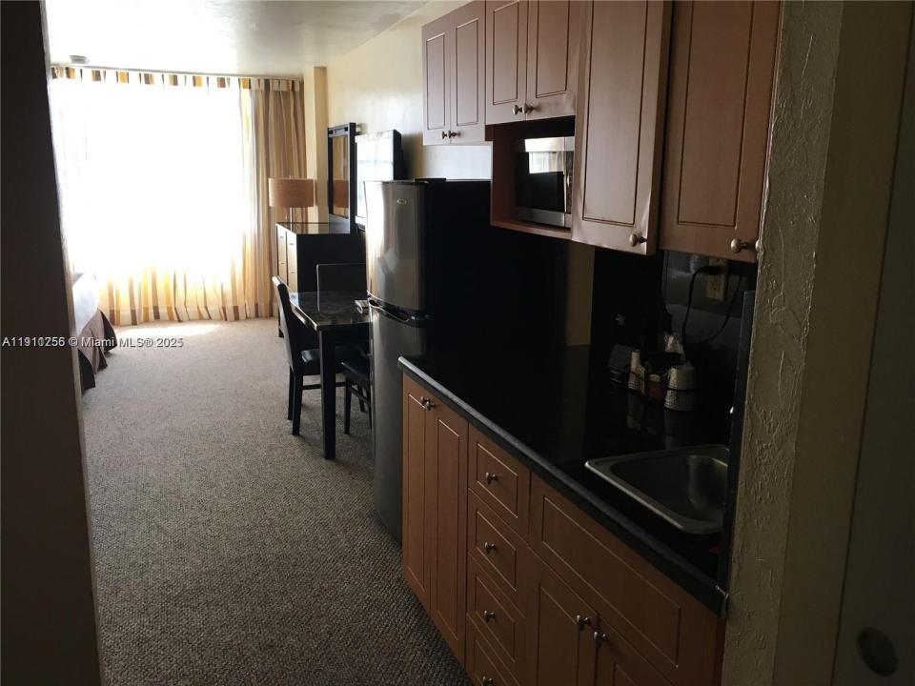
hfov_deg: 61.7
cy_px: 343
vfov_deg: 48.2
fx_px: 767
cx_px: 458
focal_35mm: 29
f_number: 2.2
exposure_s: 1/30
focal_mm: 4.15
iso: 40
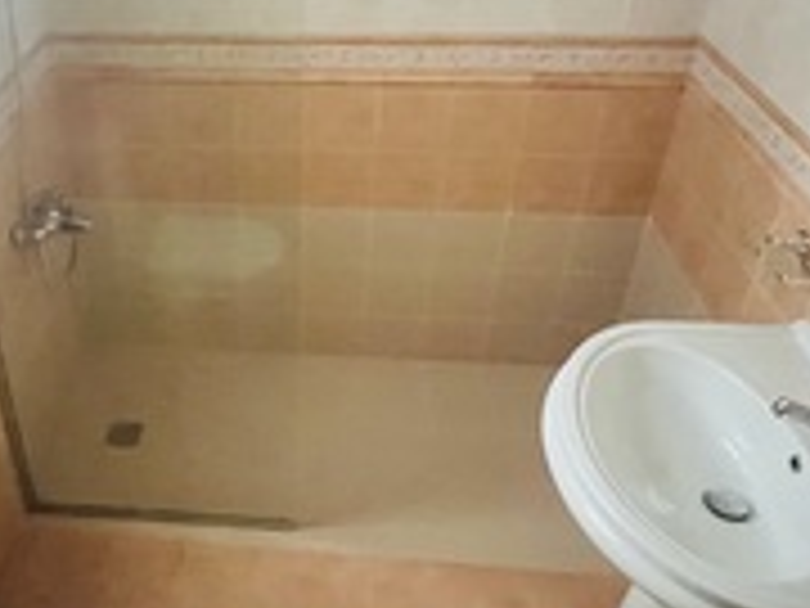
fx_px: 772
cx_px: 223
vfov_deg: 42.7
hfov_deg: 53.3
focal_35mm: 33
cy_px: 232
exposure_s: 1/33
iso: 1250
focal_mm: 1.57
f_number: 1.8
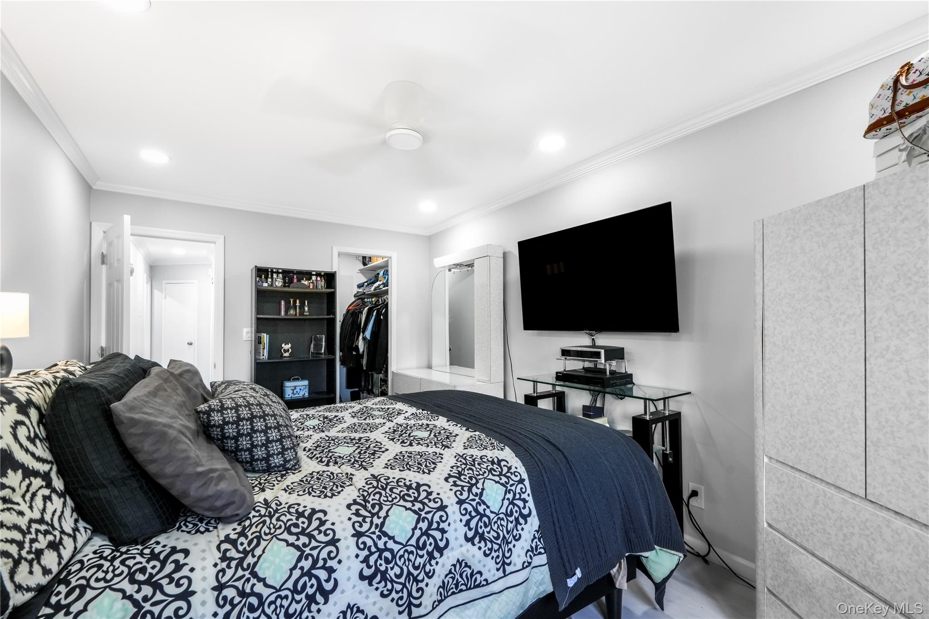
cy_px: 310
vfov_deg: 81.2
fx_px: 361
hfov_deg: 104.3
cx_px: 464
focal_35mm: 14
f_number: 10
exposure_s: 1/25
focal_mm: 14
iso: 1000
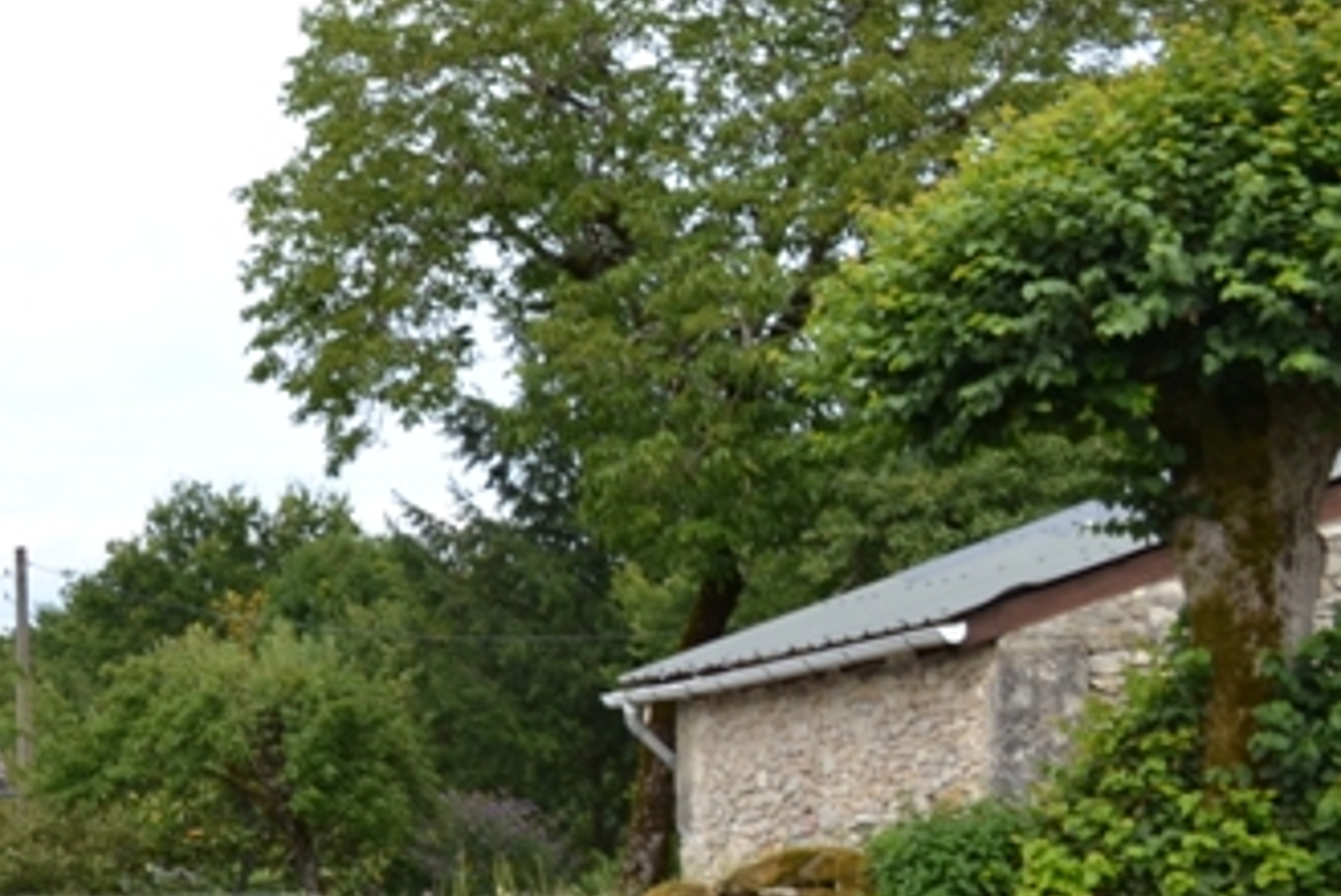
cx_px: -546
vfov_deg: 16.6
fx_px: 3057
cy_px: 658
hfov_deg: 21.6
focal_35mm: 82
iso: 100
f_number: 6.3
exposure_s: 1/200
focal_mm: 18
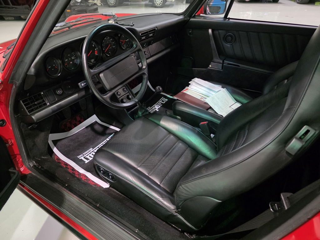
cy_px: 120
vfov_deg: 58.9
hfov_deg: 73.9
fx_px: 213
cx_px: 160
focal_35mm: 23
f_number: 1.7
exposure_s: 1/60
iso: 2000
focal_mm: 6.3
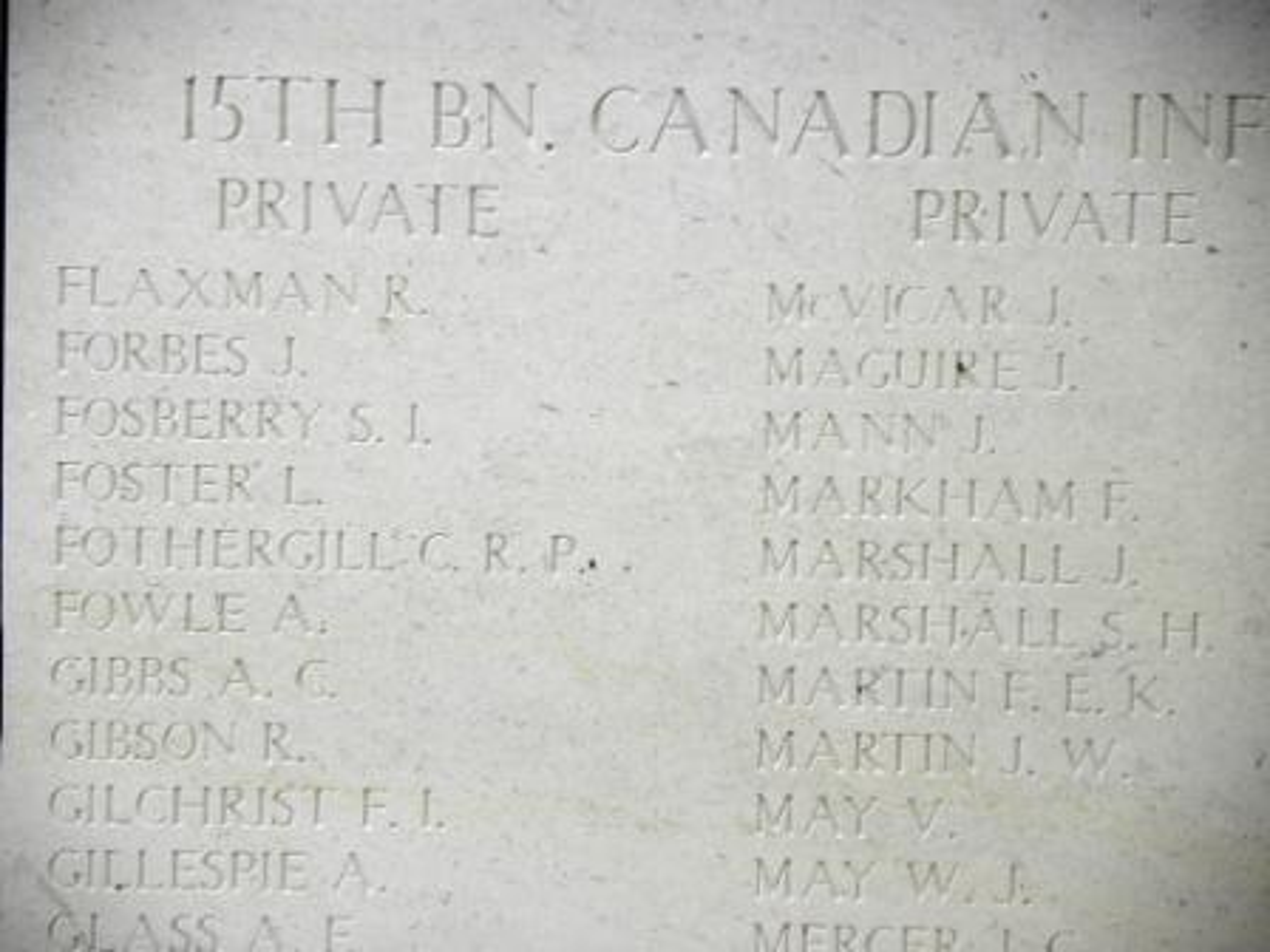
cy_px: 476
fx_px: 10676
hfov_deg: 6.8
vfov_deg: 5.1
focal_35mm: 291
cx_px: 635
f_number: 4.5
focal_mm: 51.8
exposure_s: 1/72.3
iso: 143
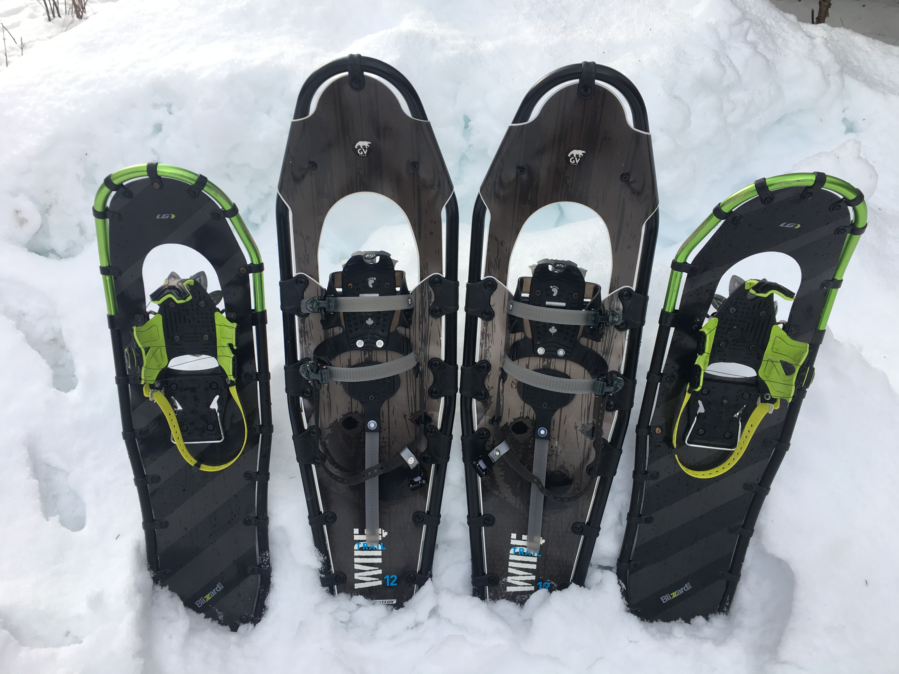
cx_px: 450
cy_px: 337
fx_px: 753
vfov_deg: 48.2
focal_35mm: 29
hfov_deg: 61.7
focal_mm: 4.15
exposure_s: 1/154
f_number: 2.2
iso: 25
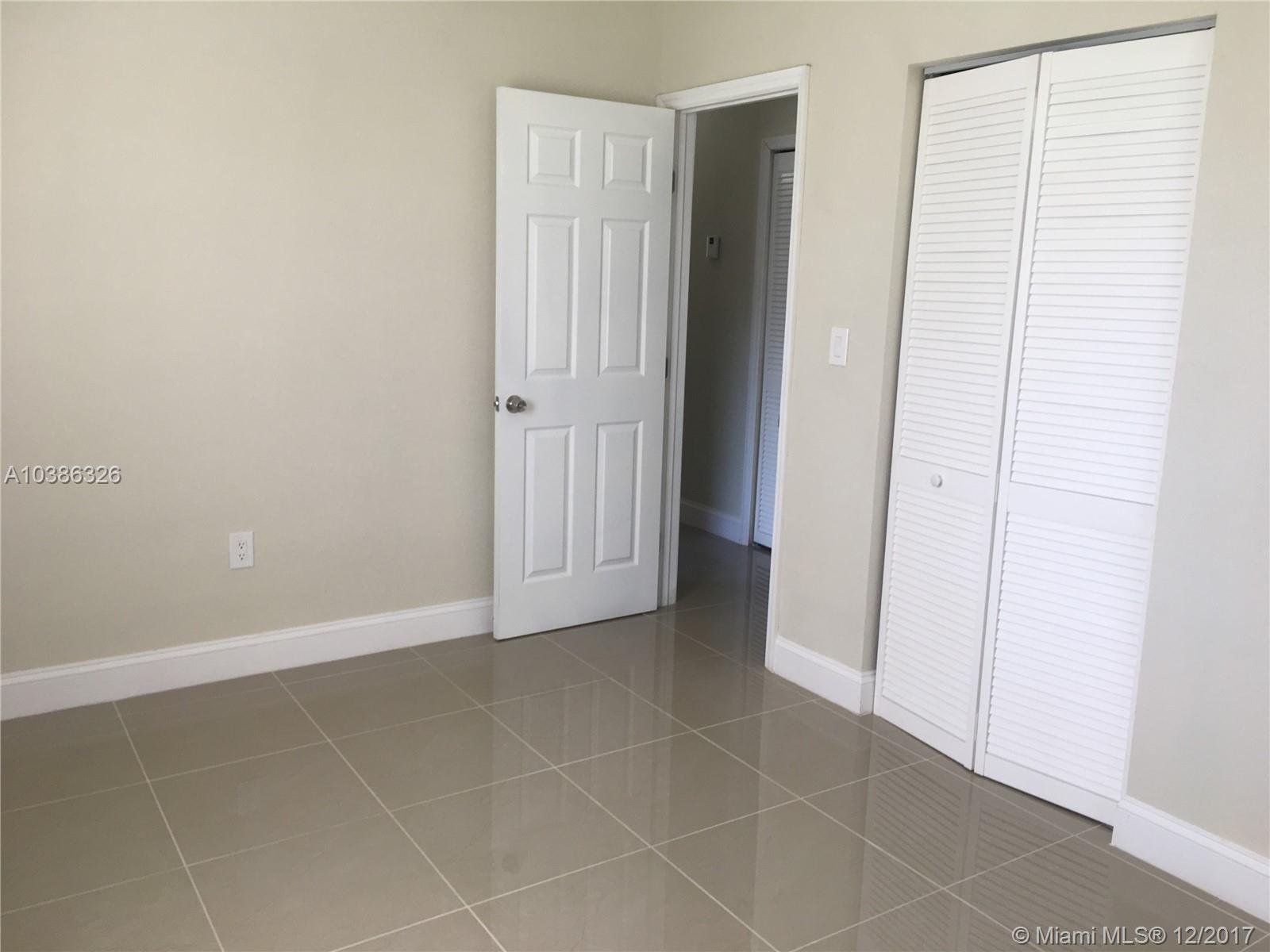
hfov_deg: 61.7
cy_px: 476
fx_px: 1064
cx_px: 635
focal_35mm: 29
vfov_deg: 48.2
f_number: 2.2
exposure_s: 1/120
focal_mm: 4.15
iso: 40
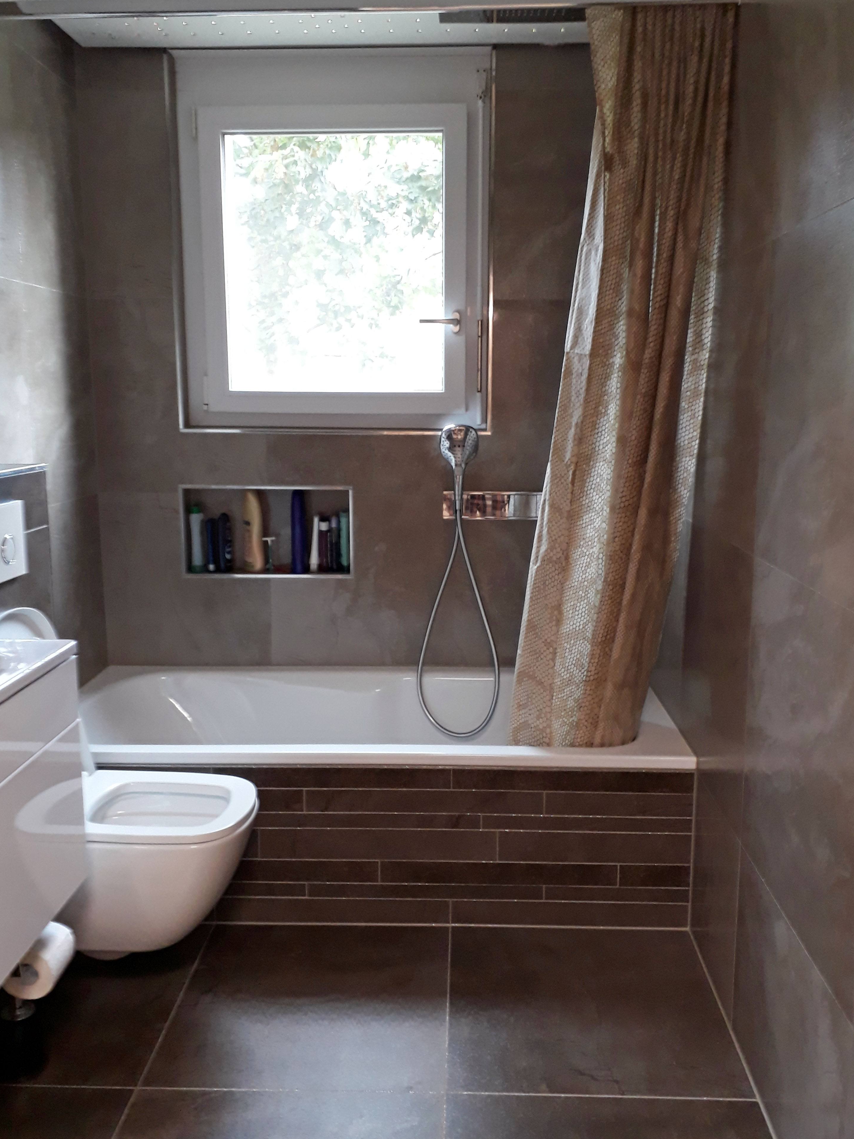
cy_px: 539
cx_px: 438
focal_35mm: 29
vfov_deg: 61.6
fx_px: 954
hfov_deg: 48.2
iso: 160
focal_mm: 3.6
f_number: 1.9
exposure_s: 1/20
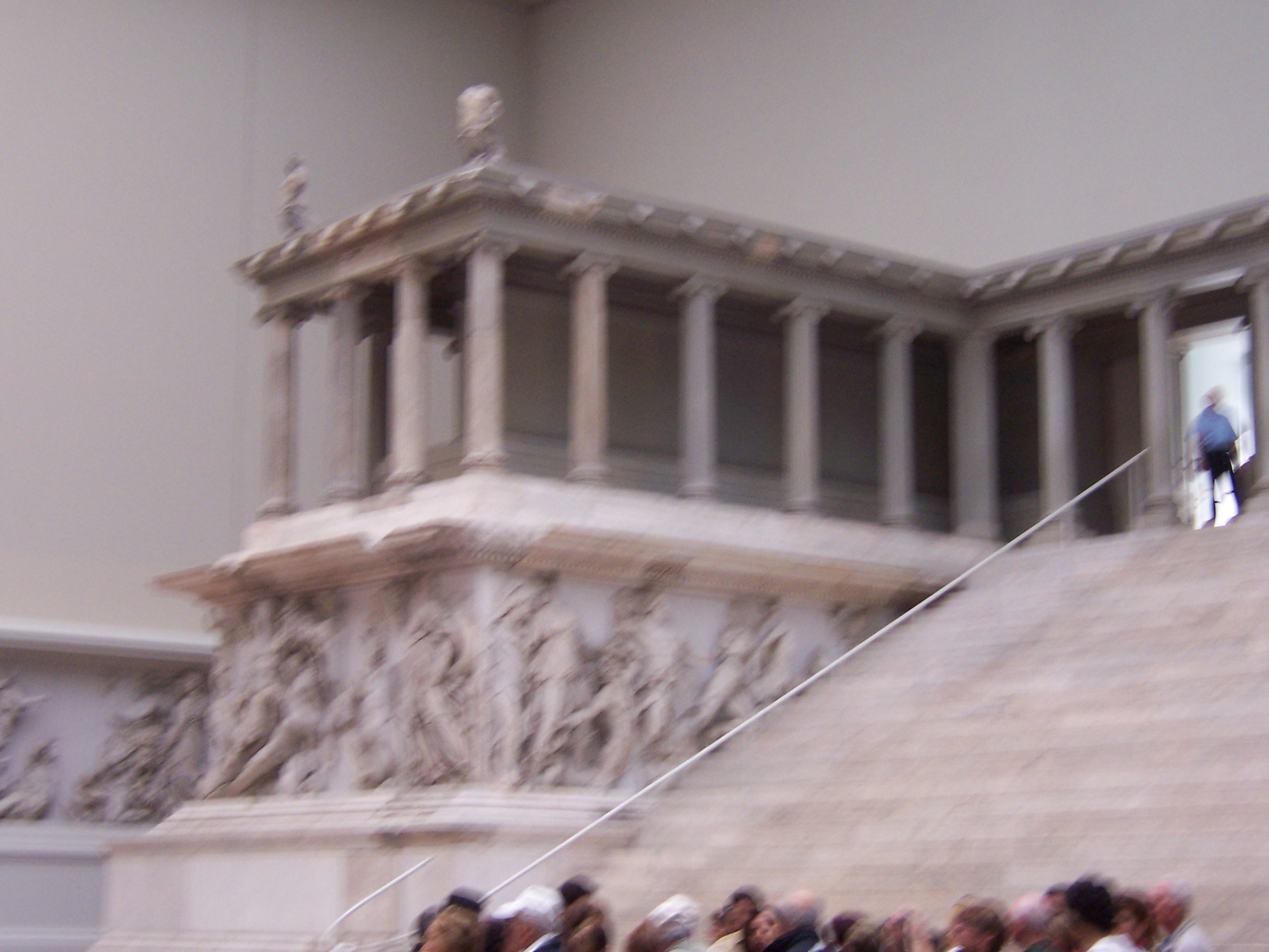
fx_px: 2420
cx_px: 634
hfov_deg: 29.4
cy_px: 476
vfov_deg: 22.3
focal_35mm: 66
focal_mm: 11
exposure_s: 1/8
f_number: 4
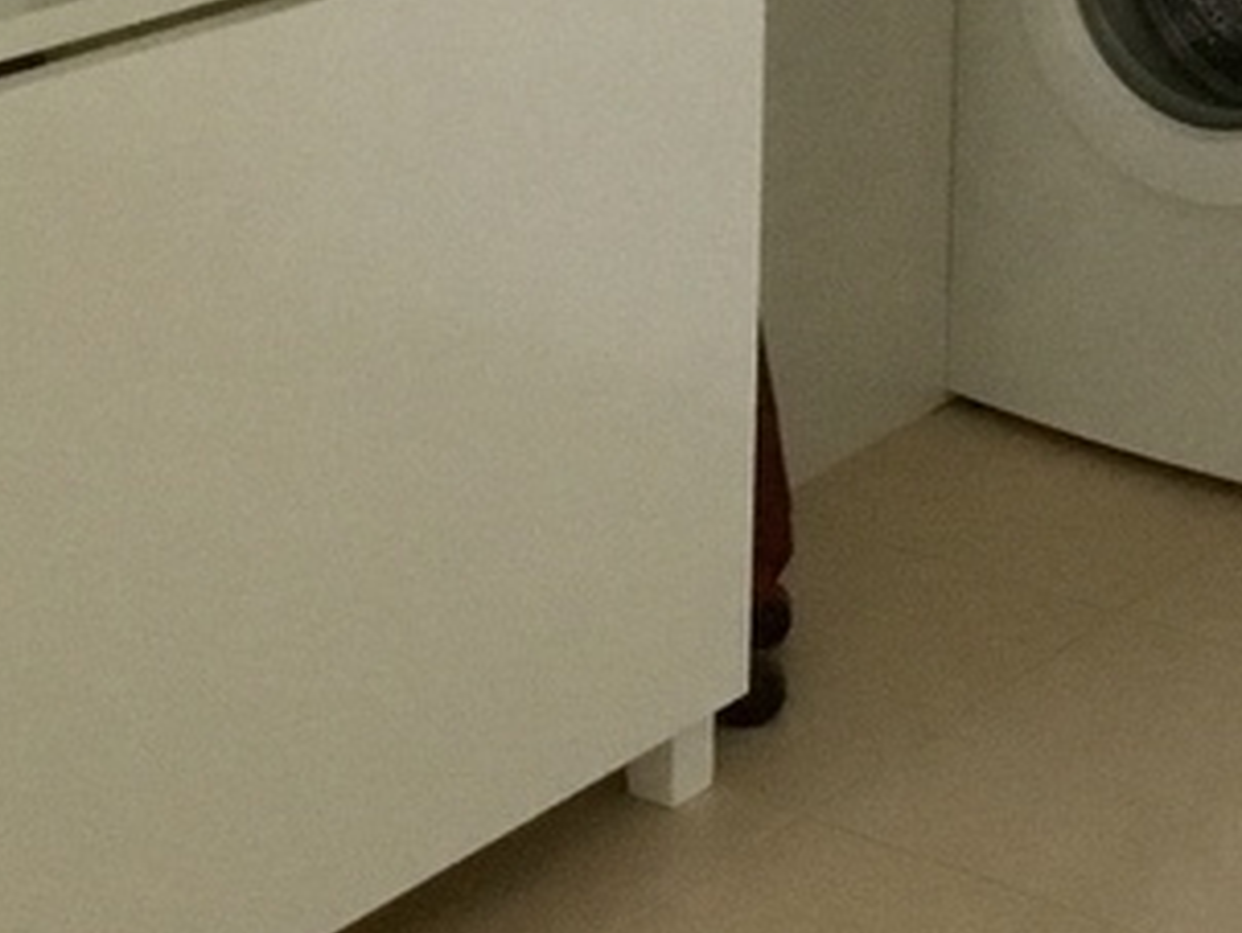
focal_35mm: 105
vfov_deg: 13.4
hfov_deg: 18.1
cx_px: 1316
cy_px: -444
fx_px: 3770
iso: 200
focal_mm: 3.3
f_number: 2.4
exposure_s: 1/25
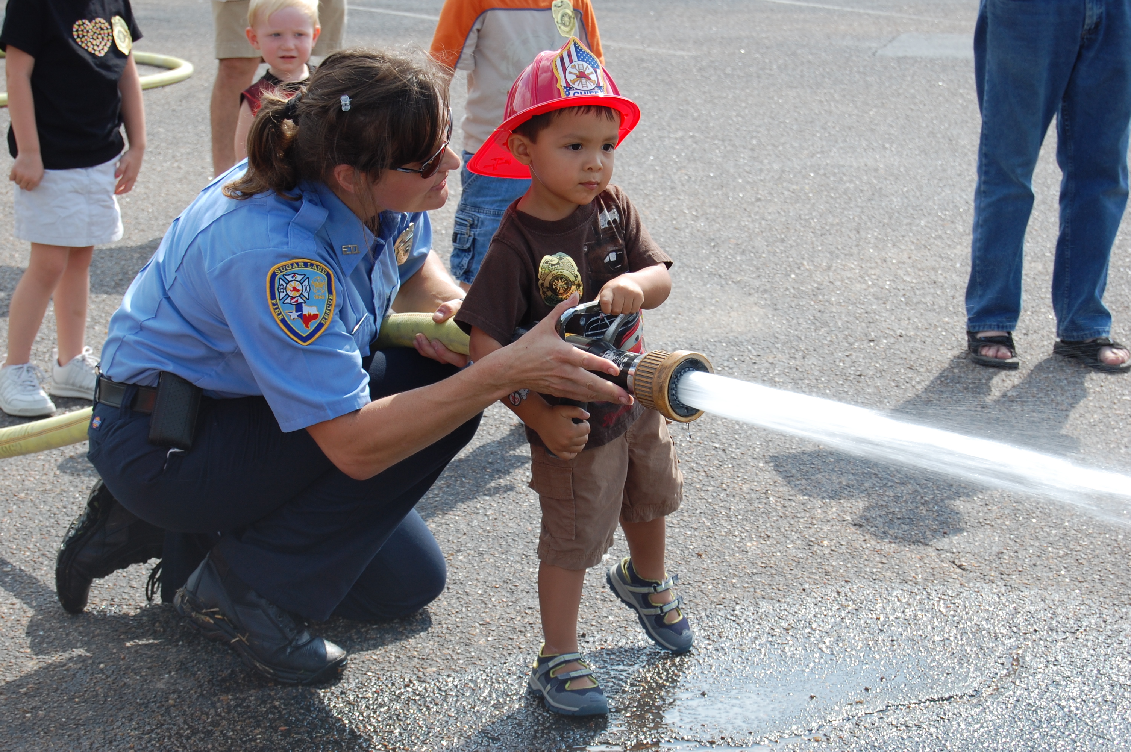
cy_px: 376
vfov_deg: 16.5
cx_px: 566
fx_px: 2590
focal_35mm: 82
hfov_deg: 24.6
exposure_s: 1/250
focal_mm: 55
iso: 200
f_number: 8
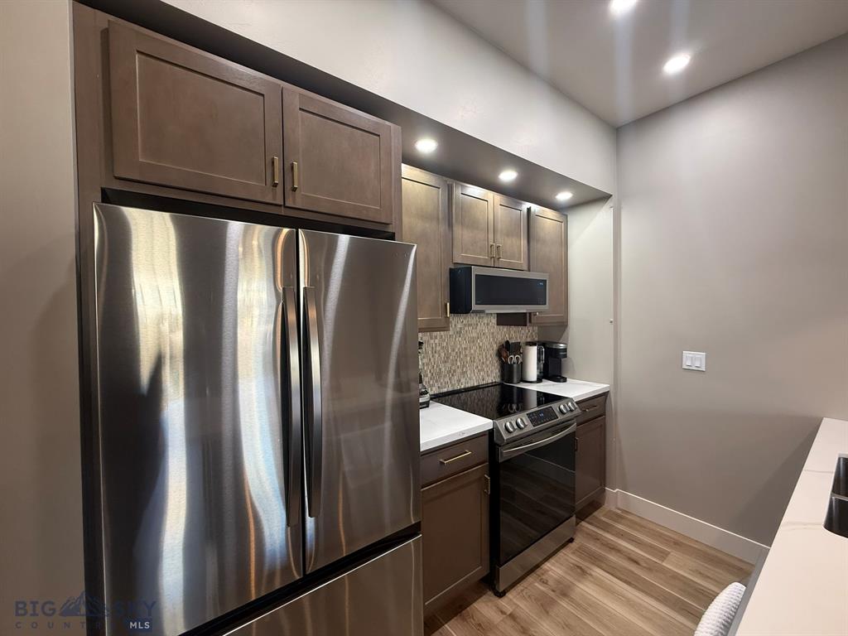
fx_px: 343
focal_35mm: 14
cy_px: 318
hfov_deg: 102.1
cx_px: 424
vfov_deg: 85.7
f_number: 2.2
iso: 200
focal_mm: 2.22
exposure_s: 1/60
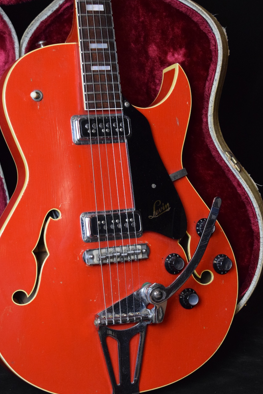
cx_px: 110
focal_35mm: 85
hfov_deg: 16.1
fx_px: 932
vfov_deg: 23.9
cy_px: 194
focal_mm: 48
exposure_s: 1/60
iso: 3200
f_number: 5.3
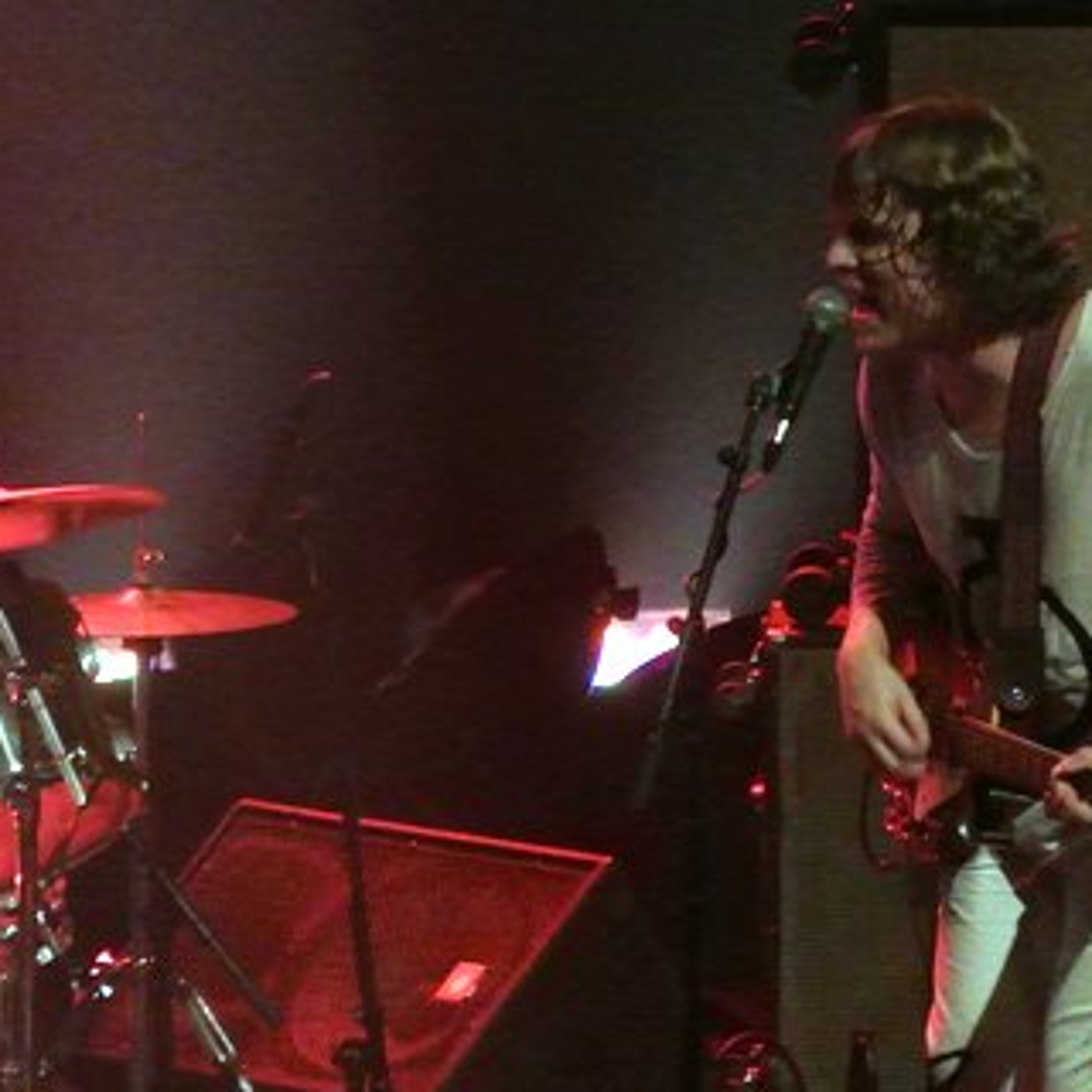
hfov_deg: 3.6
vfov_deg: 3.6
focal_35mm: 487
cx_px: 307
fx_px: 17381
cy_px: 761
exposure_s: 1/60
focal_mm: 66.4
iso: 3200
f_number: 4.5
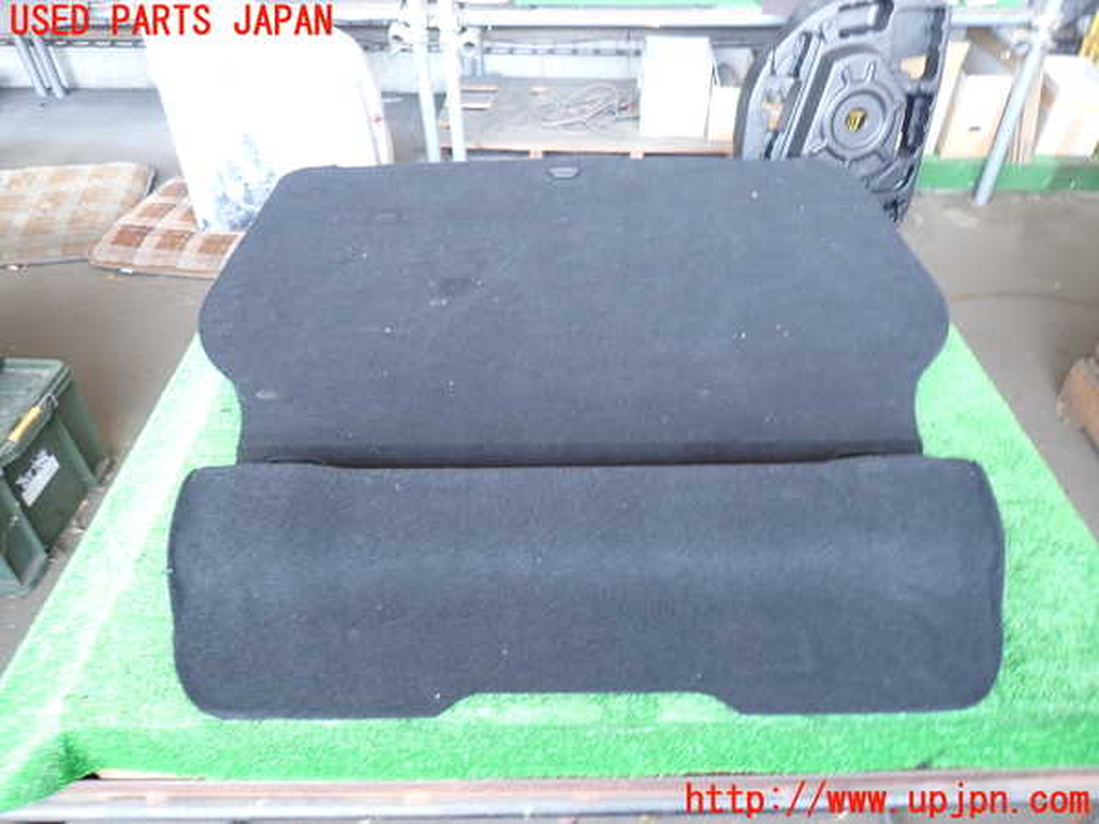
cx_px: 550
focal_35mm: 25
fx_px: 794
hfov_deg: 69.4
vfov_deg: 54.9
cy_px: 412
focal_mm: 4.5
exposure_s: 1/30
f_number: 2
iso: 200
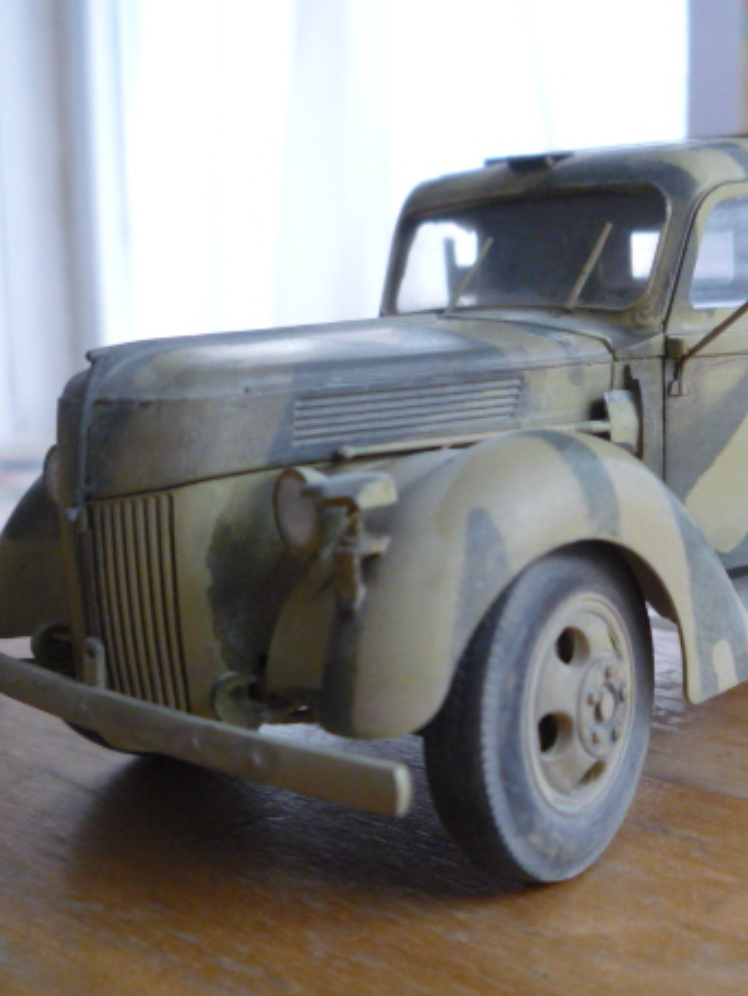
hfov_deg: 33.0
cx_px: 635
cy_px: 508
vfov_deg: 44.8
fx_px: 1210
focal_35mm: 42
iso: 400
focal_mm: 5.2
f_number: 3.3
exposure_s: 1/25
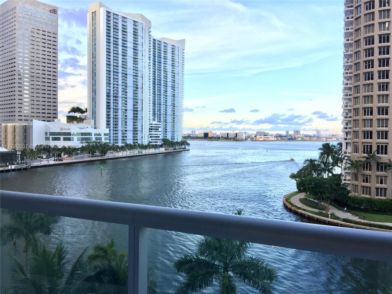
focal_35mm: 29
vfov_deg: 48.2
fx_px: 328
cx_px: 196
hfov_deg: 61.7
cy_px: 147
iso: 50
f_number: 2.2
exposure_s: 1/120
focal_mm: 4.15
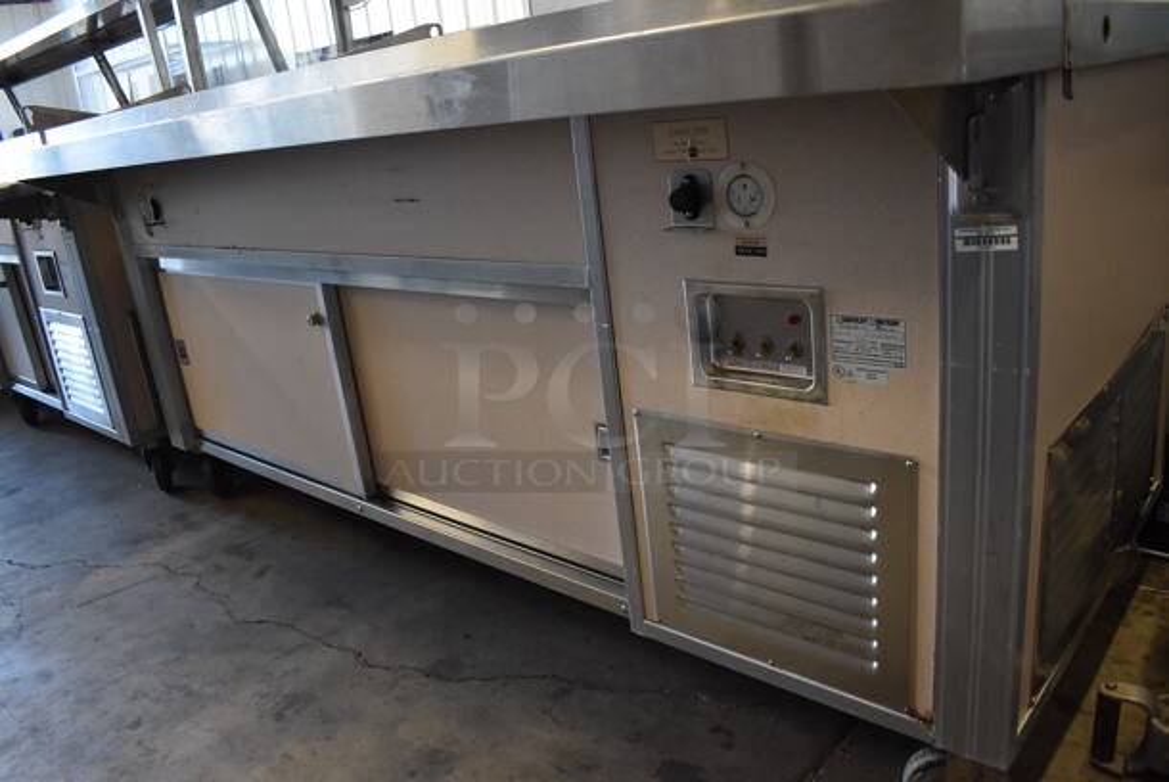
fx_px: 878
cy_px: 391
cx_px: 584
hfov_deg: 67.3
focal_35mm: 27
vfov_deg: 48.0
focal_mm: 18
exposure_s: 1/125
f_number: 3.5
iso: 2000
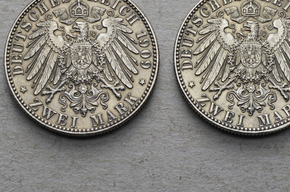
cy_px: 51
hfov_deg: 15.9
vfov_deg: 10.6
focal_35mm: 129
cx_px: 147
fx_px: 1035
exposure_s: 1/250
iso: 400
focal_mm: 55
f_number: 14
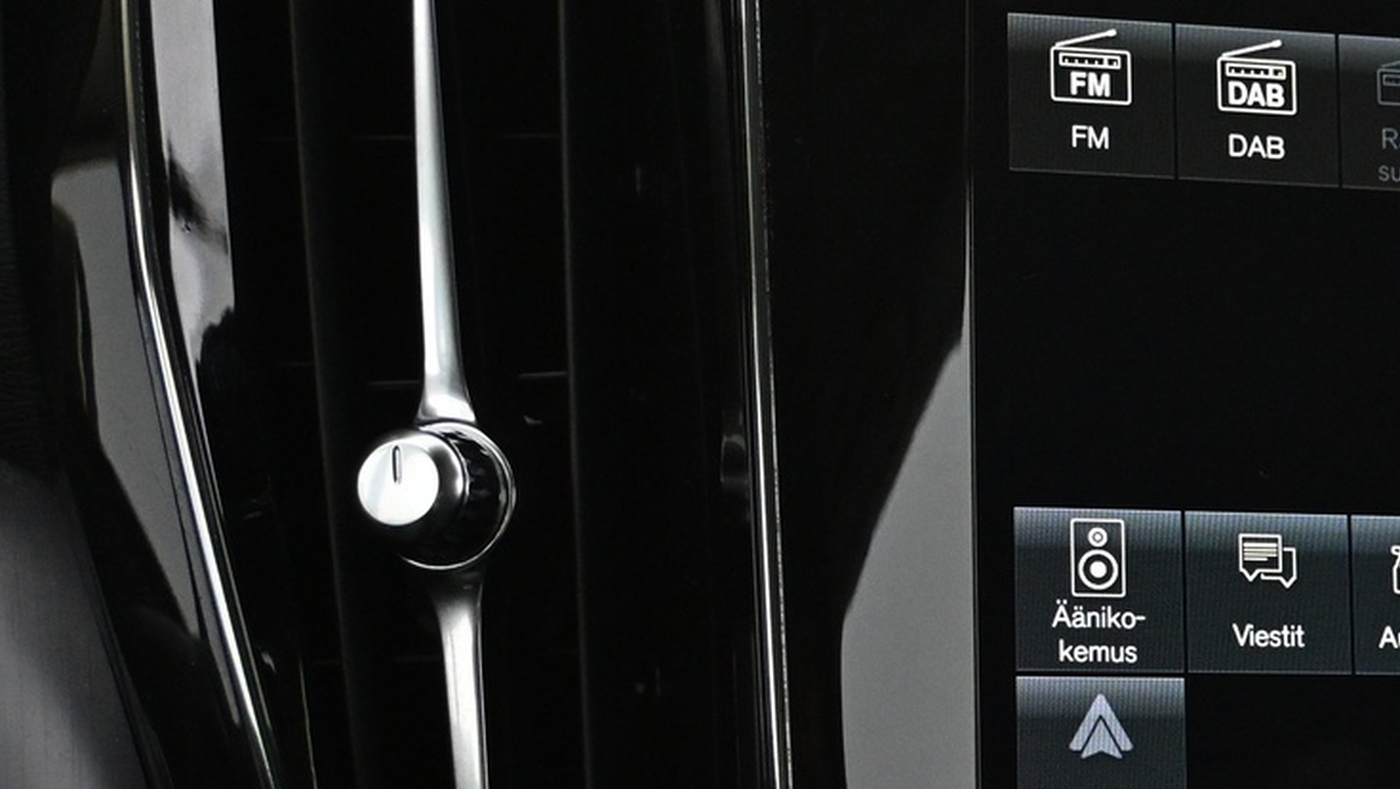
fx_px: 3342
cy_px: 621
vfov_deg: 13.4
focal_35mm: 90
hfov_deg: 22.9
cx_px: 1341
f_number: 4.5
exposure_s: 1/40
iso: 3200
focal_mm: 26
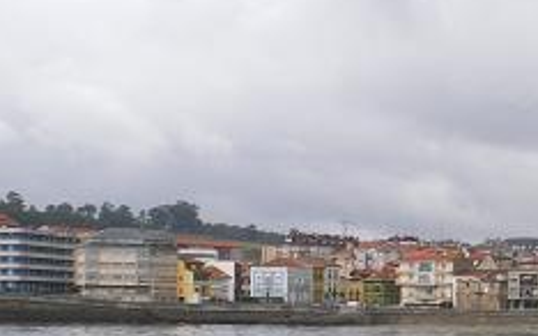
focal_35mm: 91
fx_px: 1334
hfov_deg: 22.4
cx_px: 453
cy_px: 366
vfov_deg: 14.0
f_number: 4.6
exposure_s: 1/200
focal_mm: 6.3
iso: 64
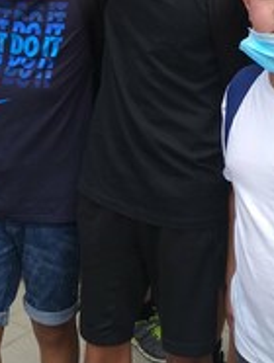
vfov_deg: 28.1
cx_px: 170
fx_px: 705
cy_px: 57
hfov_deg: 21.9
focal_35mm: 67
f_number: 2.2
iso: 100
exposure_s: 1/444
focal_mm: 3.83
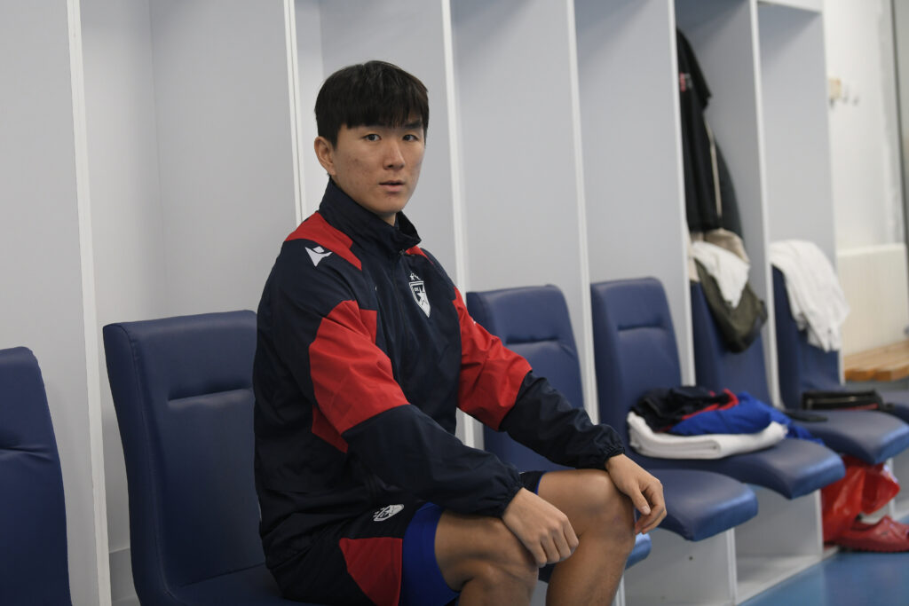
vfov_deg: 19.5
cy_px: 303
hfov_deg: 28.8
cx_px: 454
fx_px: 1768
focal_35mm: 70
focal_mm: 70
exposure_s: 1/250
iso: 1250
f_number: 3.5
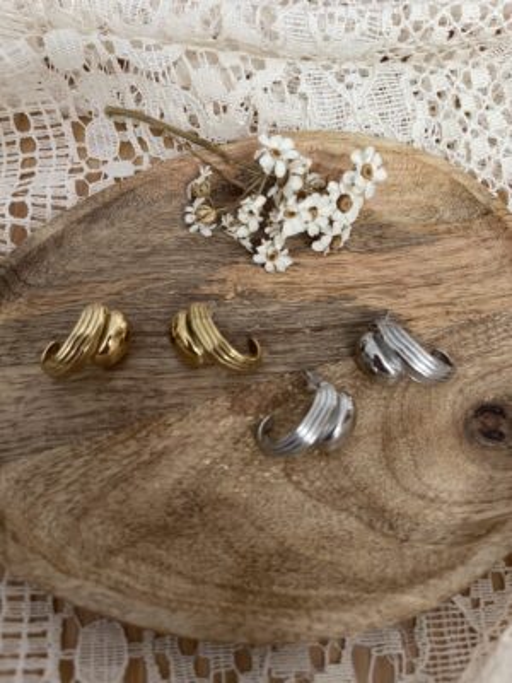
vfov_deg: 69.4
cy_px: 342
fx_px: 493
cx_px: 256
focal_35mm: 25
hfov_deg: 54.9
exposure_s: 1/60
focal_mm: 5.1
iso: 500
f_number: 1.6
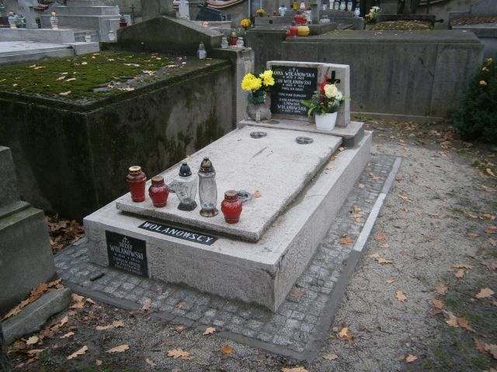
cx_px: 248
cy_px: 186
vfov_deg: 45.4
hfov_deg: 58.4
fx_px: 445
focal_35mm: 31
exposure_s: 1/60
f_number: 2.9
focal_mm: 5.5
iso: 80
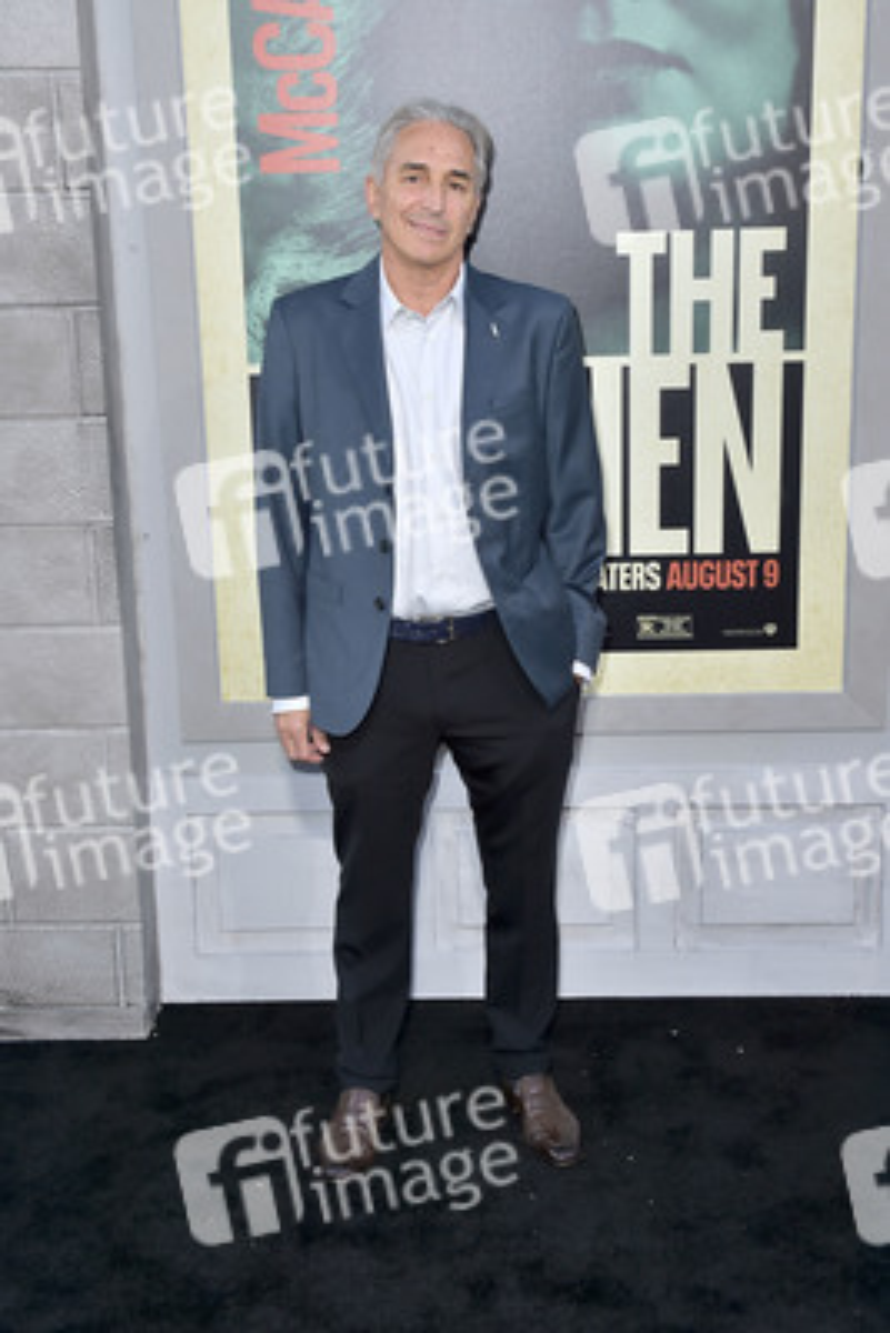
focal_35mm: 42
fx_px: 1556
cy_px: 666
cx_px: 445
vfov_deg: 46.4
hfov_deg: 31.9
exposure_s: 1/250
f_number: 7.1
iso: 320
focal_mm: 42
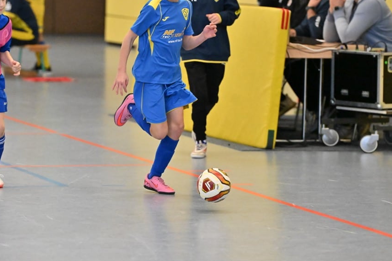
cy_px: 74
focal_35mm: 263
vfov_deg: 5.2
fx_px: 2864
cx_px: 145
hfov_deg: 7.8
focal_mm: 175
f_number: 3.5
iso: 8000
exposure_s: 1/1000
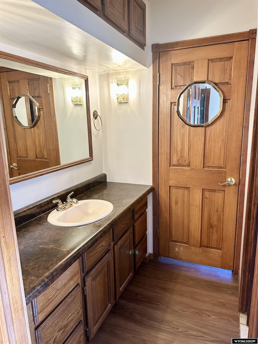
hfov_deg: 56.8
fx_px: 239
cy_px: 172
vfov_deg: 71.6
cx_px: 129
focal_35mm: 24
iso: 160
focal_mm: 6.86
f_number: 1.78
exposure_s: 1/120
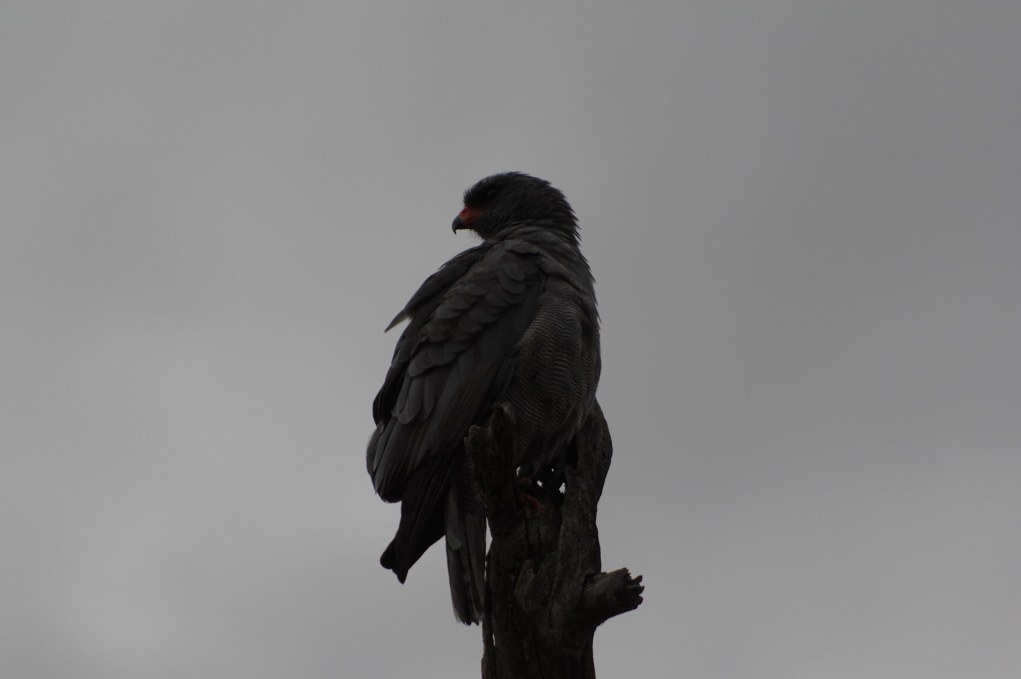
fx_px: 12752
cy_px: 340
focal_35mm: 450
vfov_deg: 3.0
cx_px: 510
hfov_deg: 4.6
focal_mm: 300
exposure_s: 1/4000
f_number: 5.8
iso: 640
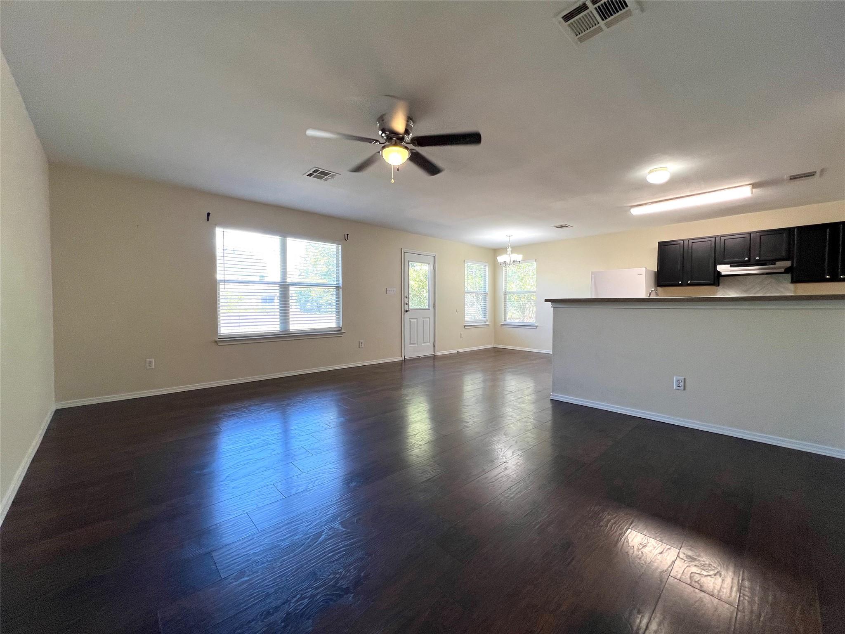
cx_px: 422
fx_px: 317
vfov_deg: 89.9
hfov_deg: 106.2
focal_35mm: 13
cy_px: 317
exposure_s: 1/120
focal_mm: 1.57
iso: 80
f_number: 1.8
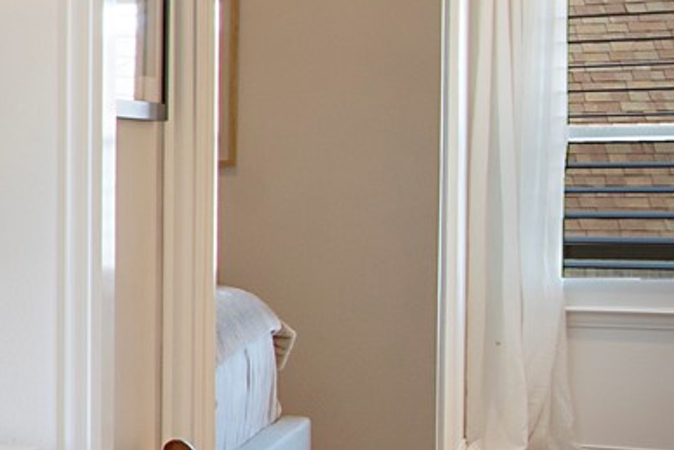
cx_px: -1178
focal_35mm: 84
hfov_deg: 12.8
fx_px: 1573
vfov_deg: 16.3
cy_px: 181
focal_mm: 10
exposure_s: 1/25
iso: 100
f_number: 11
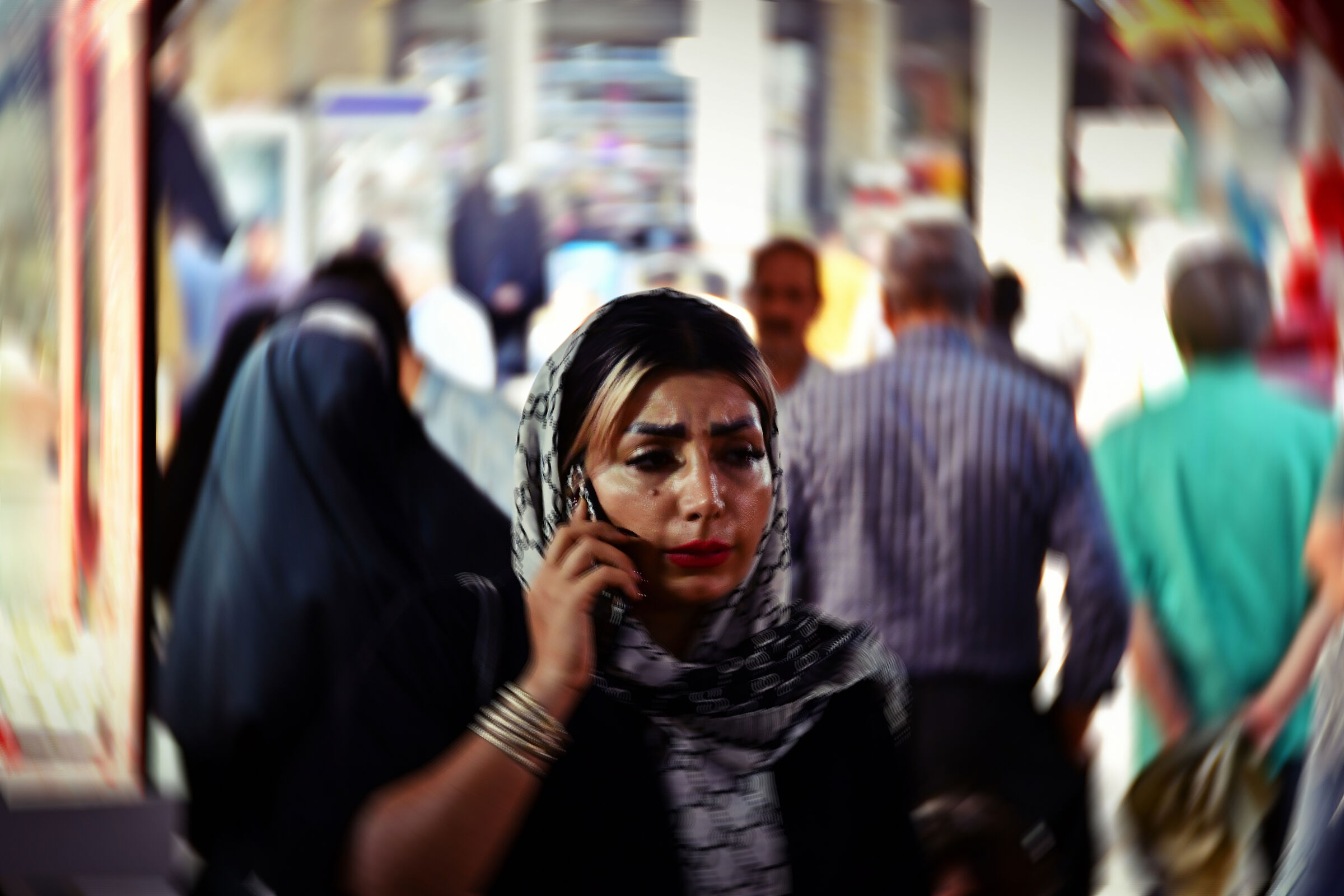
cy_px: 448
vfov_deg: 8.2
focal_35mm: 168
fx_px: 6272
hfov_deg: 12.2
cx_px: 672
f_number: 5.3
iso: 2000
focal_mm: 112
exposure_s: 1/200
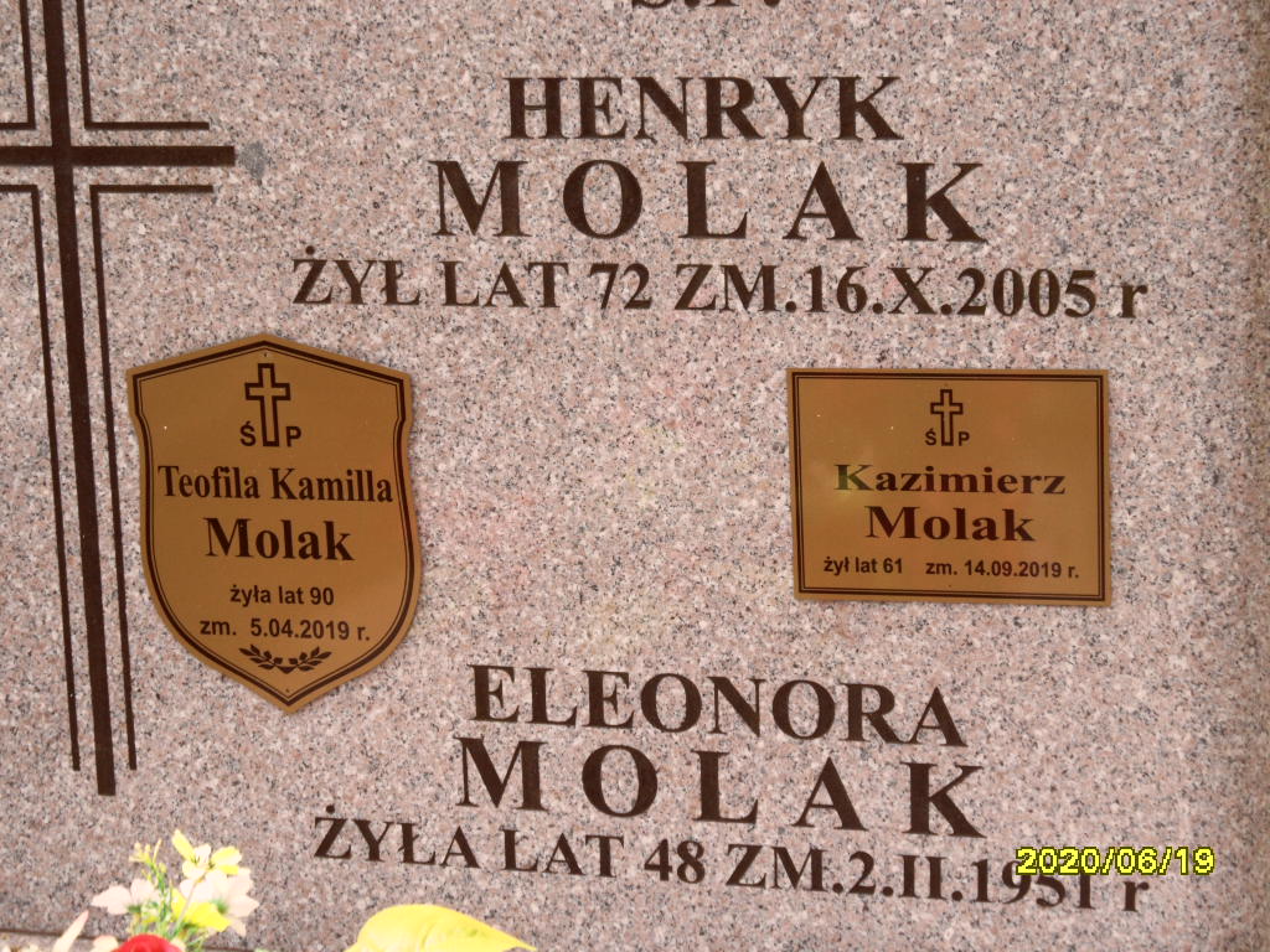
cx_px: 635
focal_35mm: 80
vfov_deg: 18.4
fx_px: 2935
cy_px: 476
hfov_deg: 24.4
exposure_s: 1/90
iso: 100
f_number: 4.2
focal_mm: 13.2
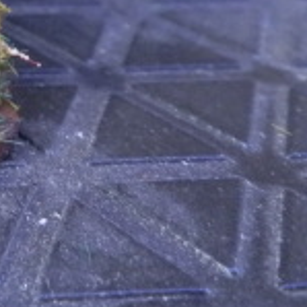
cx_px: -194
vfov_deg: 18.7
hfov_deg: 17.0
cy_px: -39
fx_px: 893
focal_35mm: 89
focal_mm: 5
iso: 400
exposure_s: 1/60
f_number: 3.1
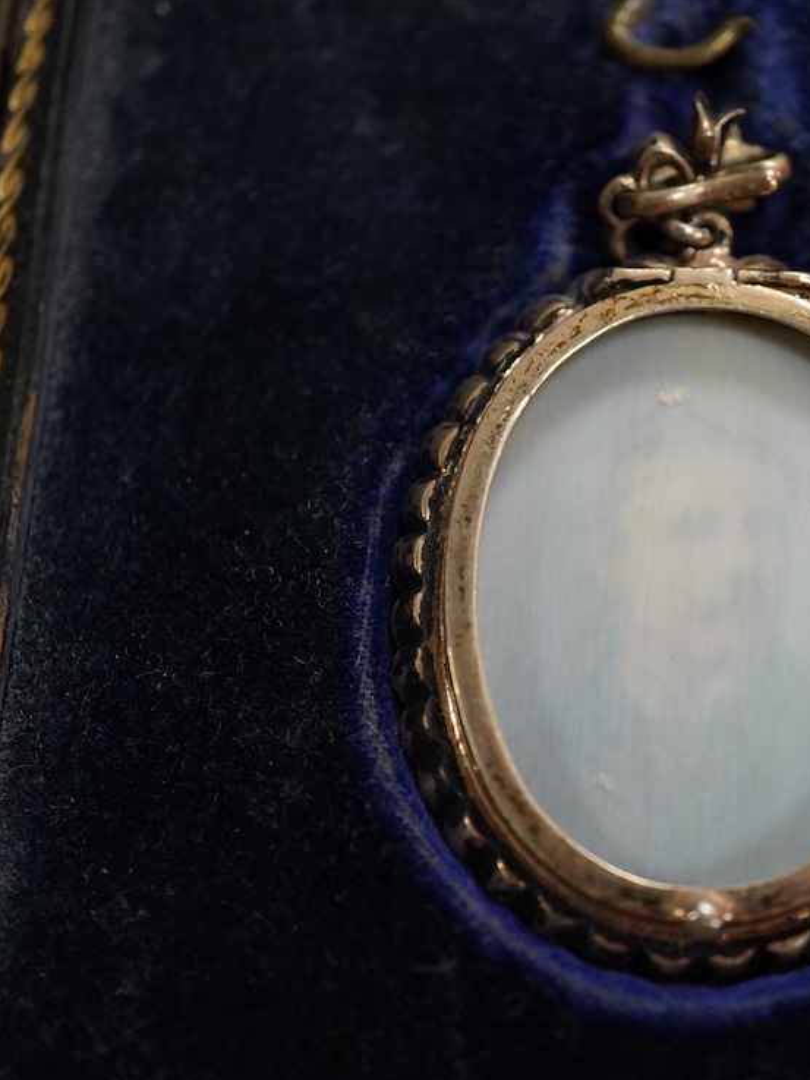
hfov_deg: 21.9
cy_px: 545
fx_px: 2059
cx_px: 682
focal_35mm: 66
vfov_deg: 29.4
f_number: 5
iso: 3200
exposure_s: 1/400
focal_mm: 30
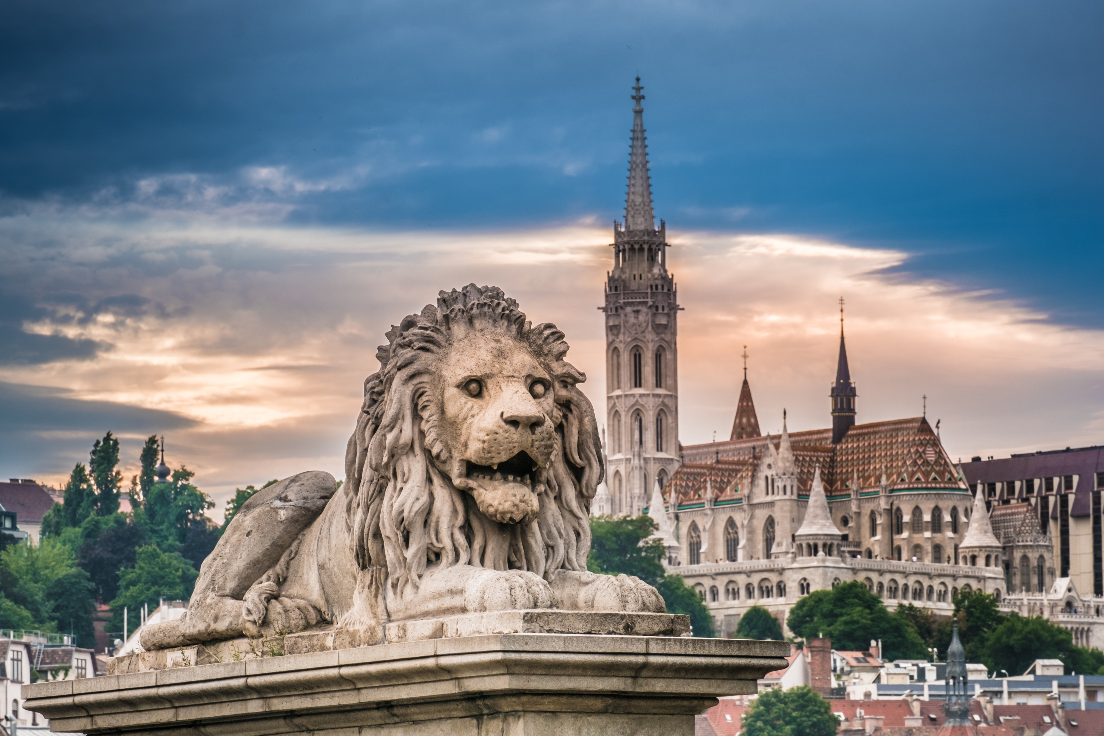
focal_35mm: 216
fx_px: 6623
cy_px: 368
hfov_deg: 9.5
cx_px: 552
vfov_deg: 6.4
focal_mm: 143.9
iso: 200
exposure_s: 1/25
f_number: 11
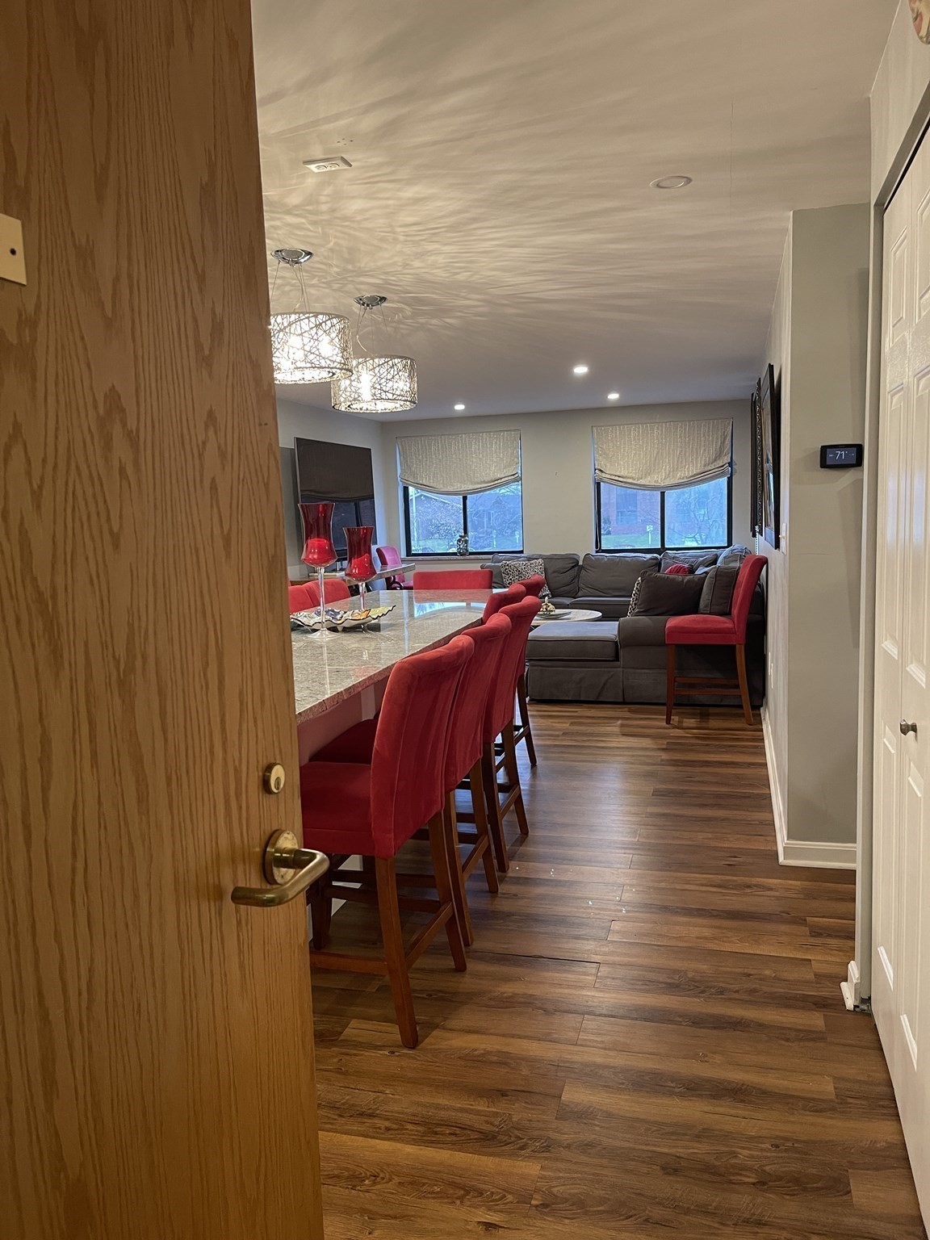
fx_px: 896
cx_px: 465
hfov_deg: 54.9
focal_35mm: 25
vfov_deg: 69.4
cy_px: 620
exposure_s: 1/60
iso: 250
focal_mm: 5.1
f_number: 1.6
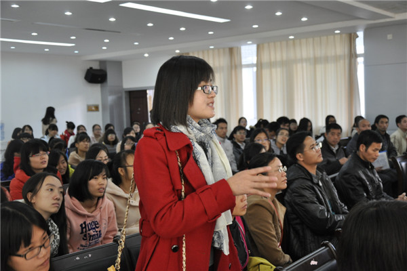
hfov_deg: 41.1
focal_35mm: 48
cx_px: 204
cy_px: 136
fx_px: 543
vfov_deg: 28.1
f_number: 4.2
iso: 800
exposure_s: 1/30
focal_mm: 32
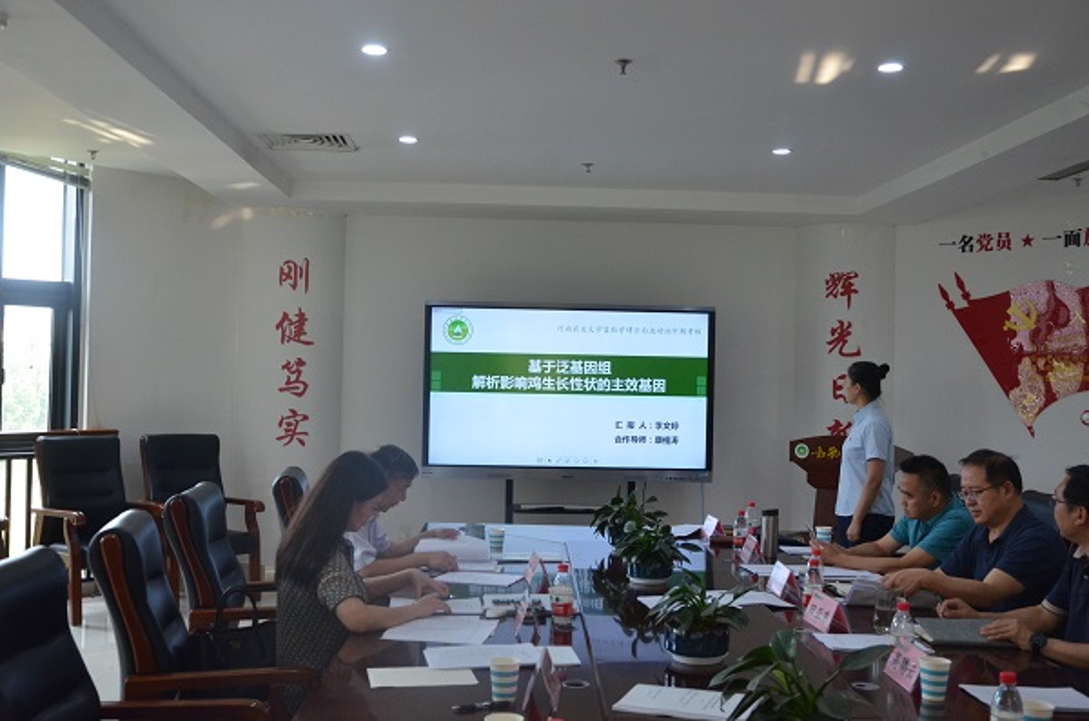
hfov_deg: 51.4
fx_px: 1132
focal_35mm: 38
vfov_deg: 35.3
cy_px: 360
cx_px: 544
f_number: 5.6
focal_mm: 25
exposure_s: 1/125
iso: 1600
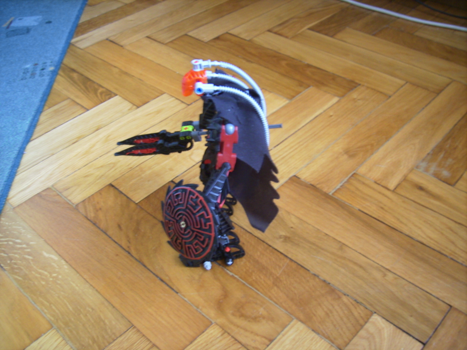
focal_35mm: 32
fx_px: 432
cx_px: 234
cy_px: 175
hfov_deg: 56.8
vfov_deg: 44.2
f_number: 2.8
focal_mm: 5.99
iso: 50
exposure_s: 1
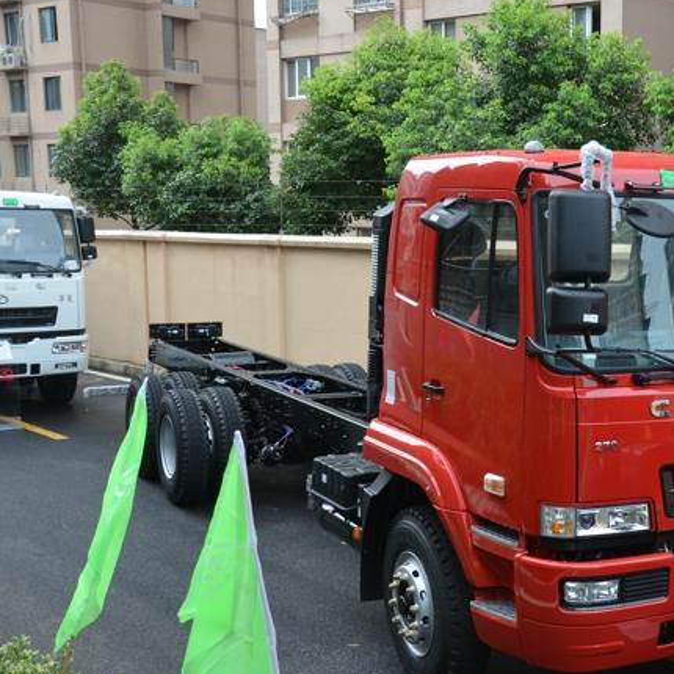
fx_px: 1145
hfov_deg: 31.6
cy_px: 358
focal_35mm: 52
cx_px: 577
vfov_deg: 32.8
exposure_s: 1/160
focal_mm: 22
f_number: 6.3
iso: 200
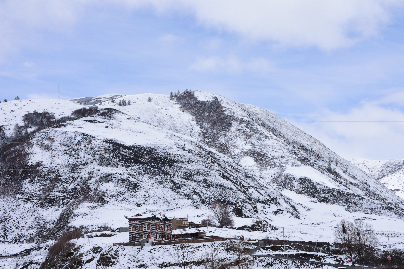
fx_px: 774
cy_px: 134
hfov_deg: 29.2
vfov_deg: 19.7
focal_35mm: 69
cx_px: 202
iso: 100
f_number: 16
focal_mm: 46
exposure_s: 1/125
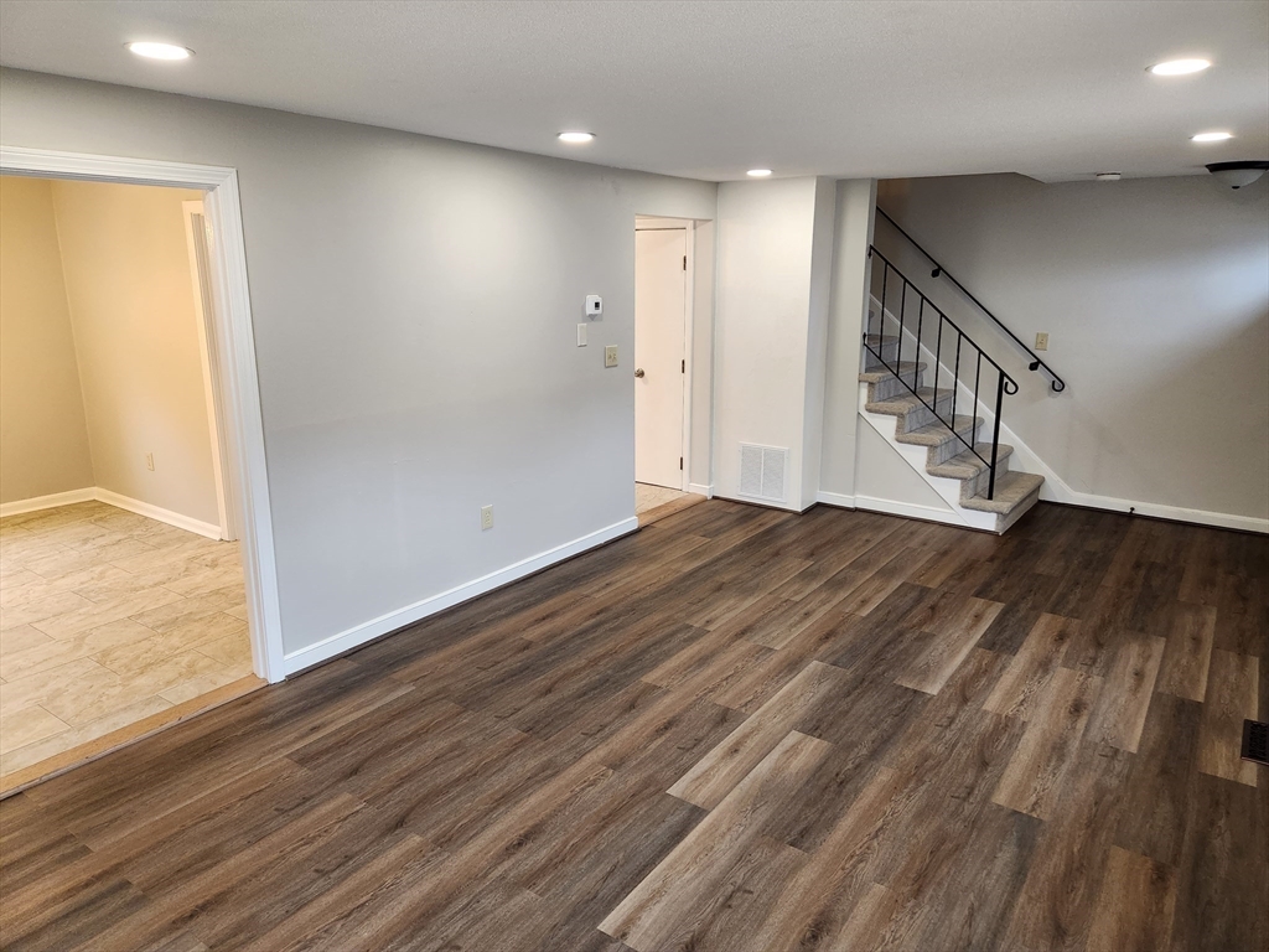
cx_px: 634
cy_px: 476
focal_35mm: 23
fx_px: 843
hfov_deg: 73.9
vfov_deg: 58.9
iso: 250
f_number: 1.8
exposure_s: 1/120
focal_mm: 5.4
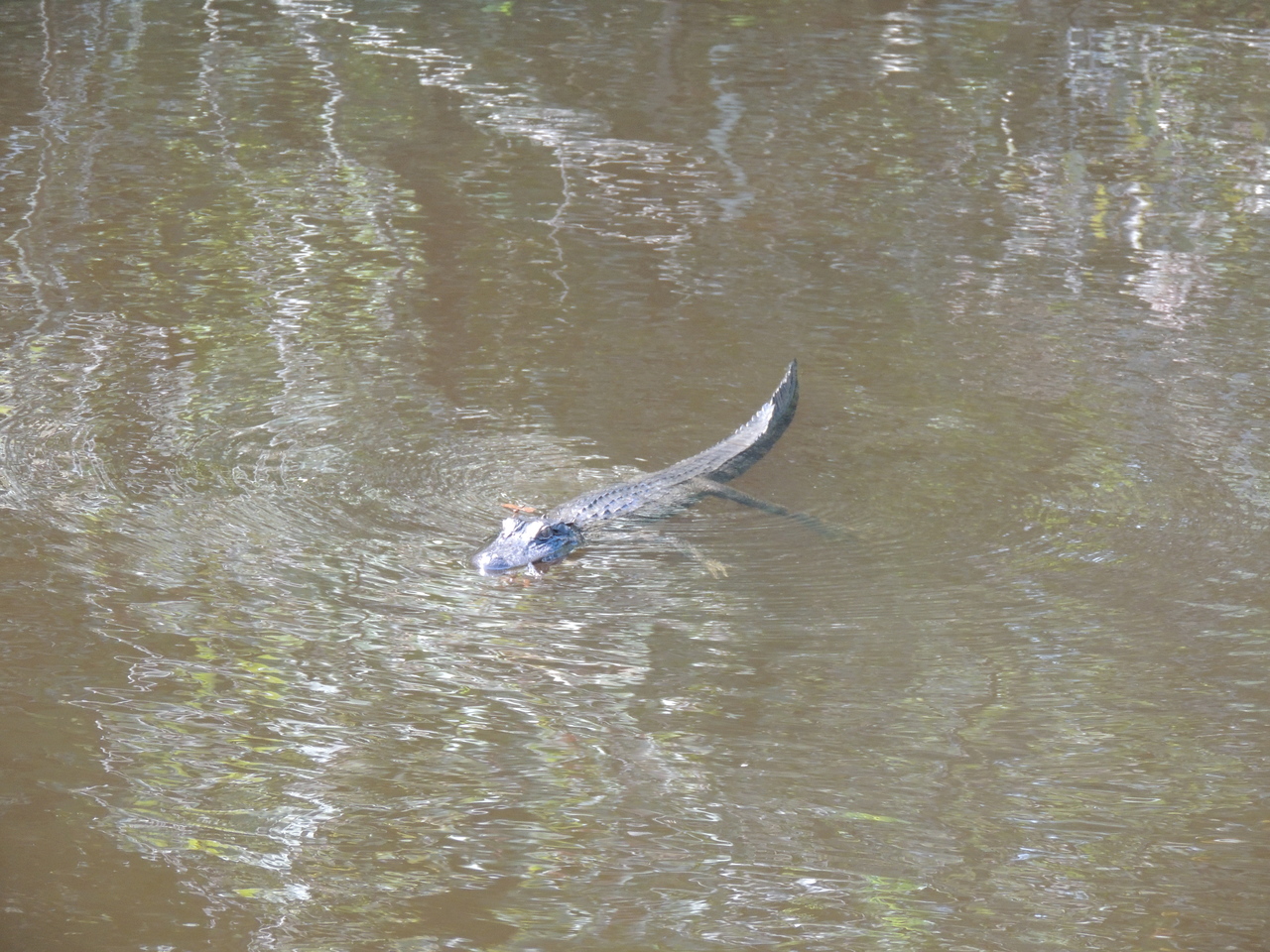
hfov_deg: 7.2
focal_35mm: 275
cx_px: 635
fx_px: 10089
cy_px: 476
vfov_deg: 5.4
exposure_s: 1/160
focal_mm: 49
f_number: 4.7
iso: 400
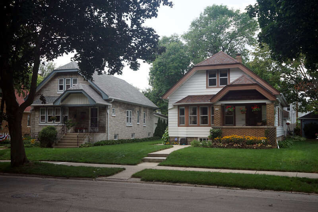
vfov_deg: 36.9
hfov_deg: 53.1
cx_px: 159
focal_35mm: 36
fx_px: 318
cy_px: 106
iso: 100
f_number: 5.6
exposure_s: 1/200
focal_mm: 24
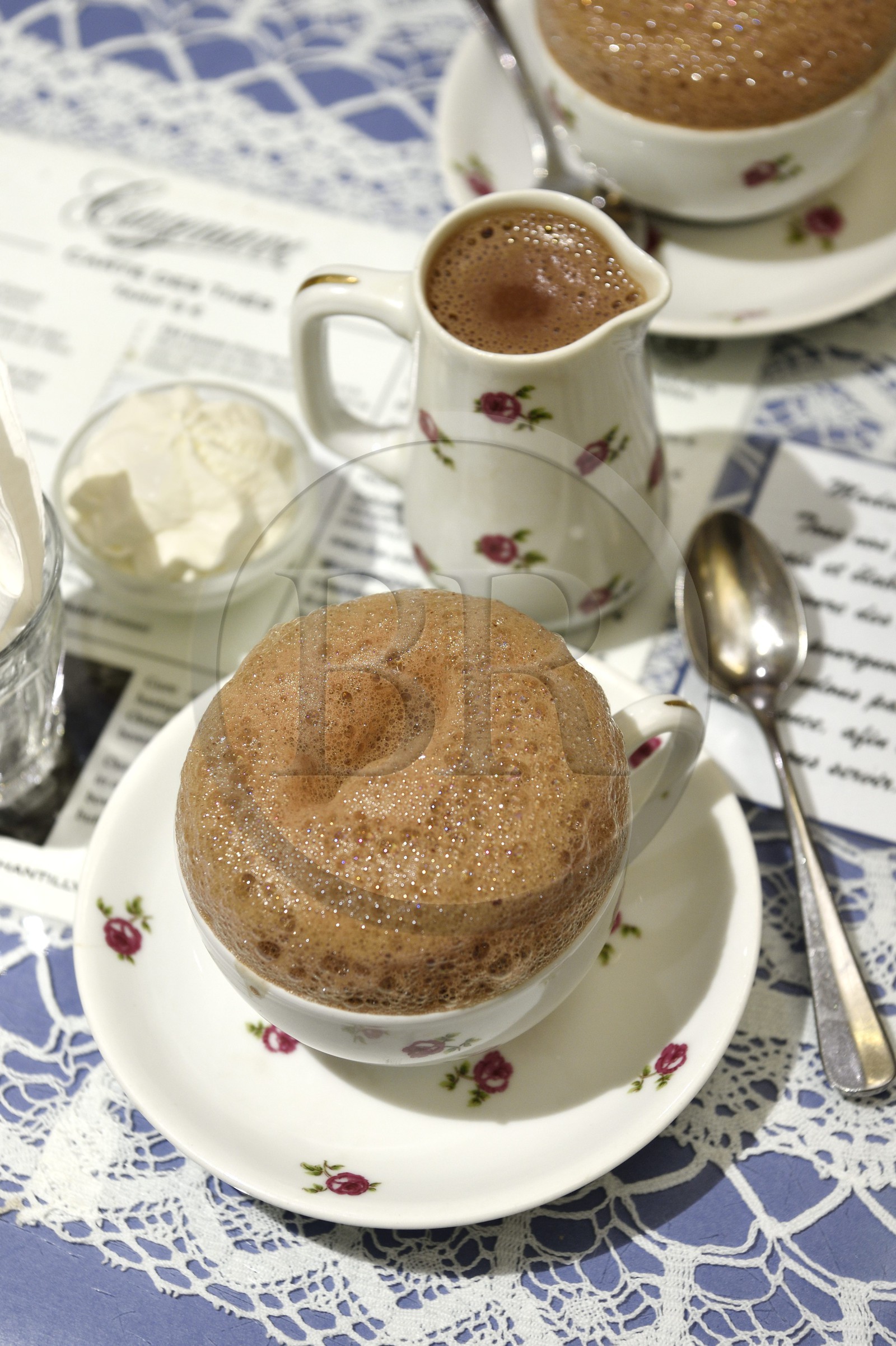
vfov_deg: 28.9
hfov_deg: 19.4
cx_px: 448
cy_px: 673
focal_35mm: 70
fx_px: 2616
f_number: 6.3
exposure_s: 1/50
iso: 800
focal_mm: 70
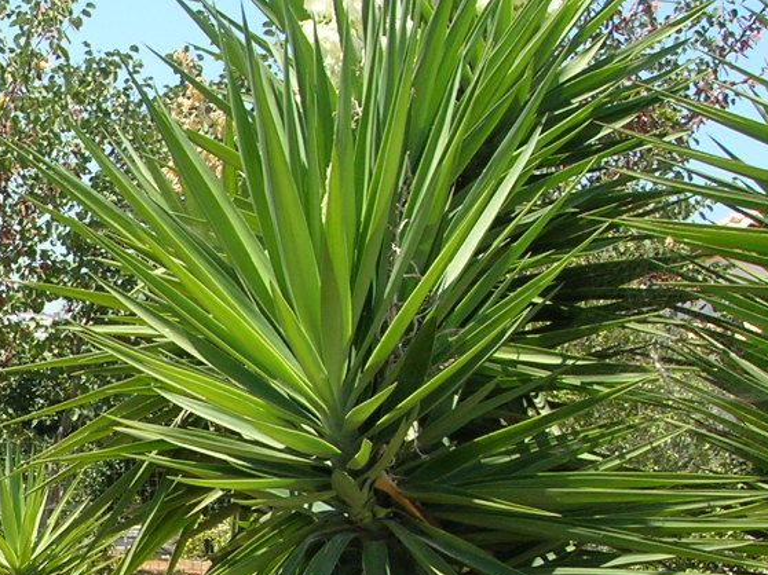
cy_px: 648
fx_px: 2417
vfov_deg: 13.3
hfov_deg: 16.8
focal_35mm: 109
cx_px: -297
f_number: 4.8
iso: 64
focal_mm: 7.8
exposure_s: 1/296
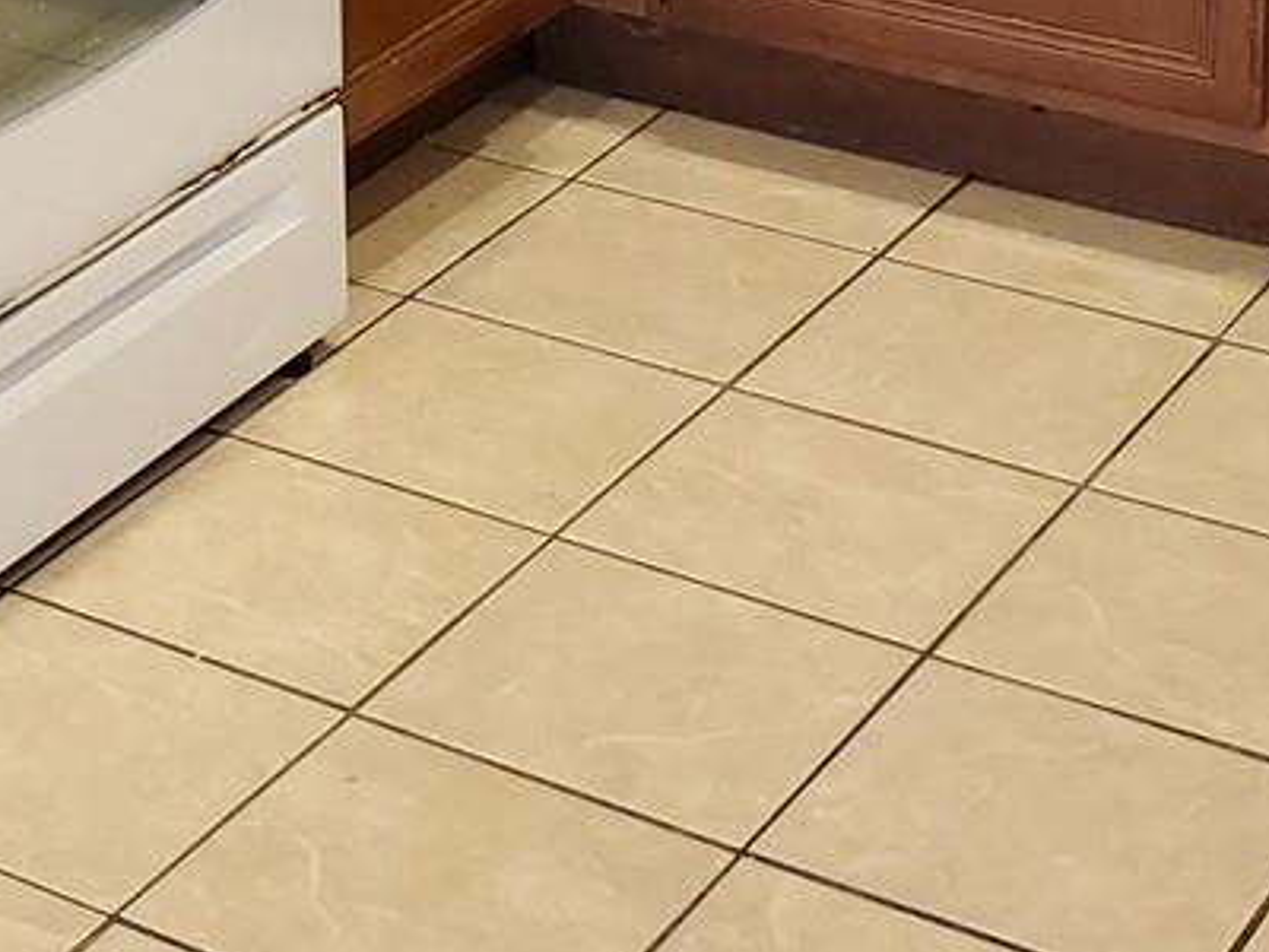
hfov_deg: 18.2
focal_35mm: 104
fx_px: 3813
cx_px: -130
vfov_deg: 12.8
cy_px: -800
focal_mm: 4.3
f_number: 2.4
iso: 500
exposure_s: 1/40
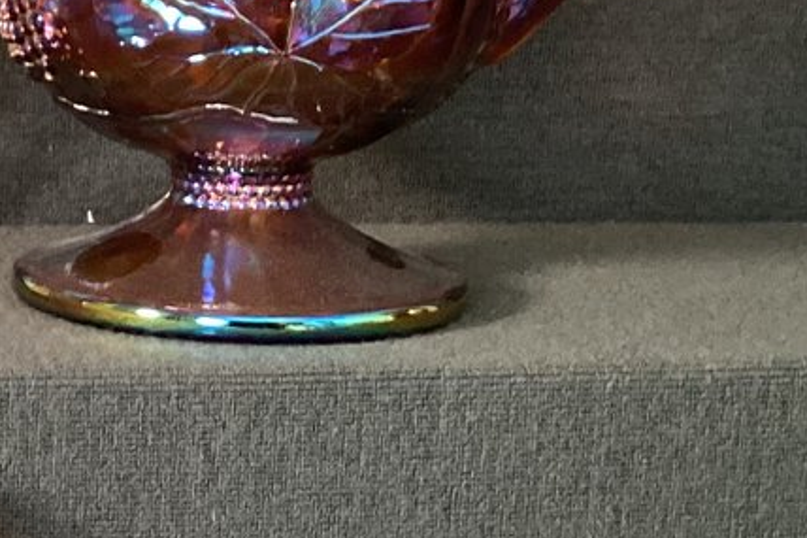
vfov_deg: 12.0
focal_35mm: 114
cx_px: -280
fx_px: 2554
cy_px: 292
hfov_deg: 16.8
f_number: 2.4
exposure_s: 1/40
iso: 320
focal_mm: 3.3
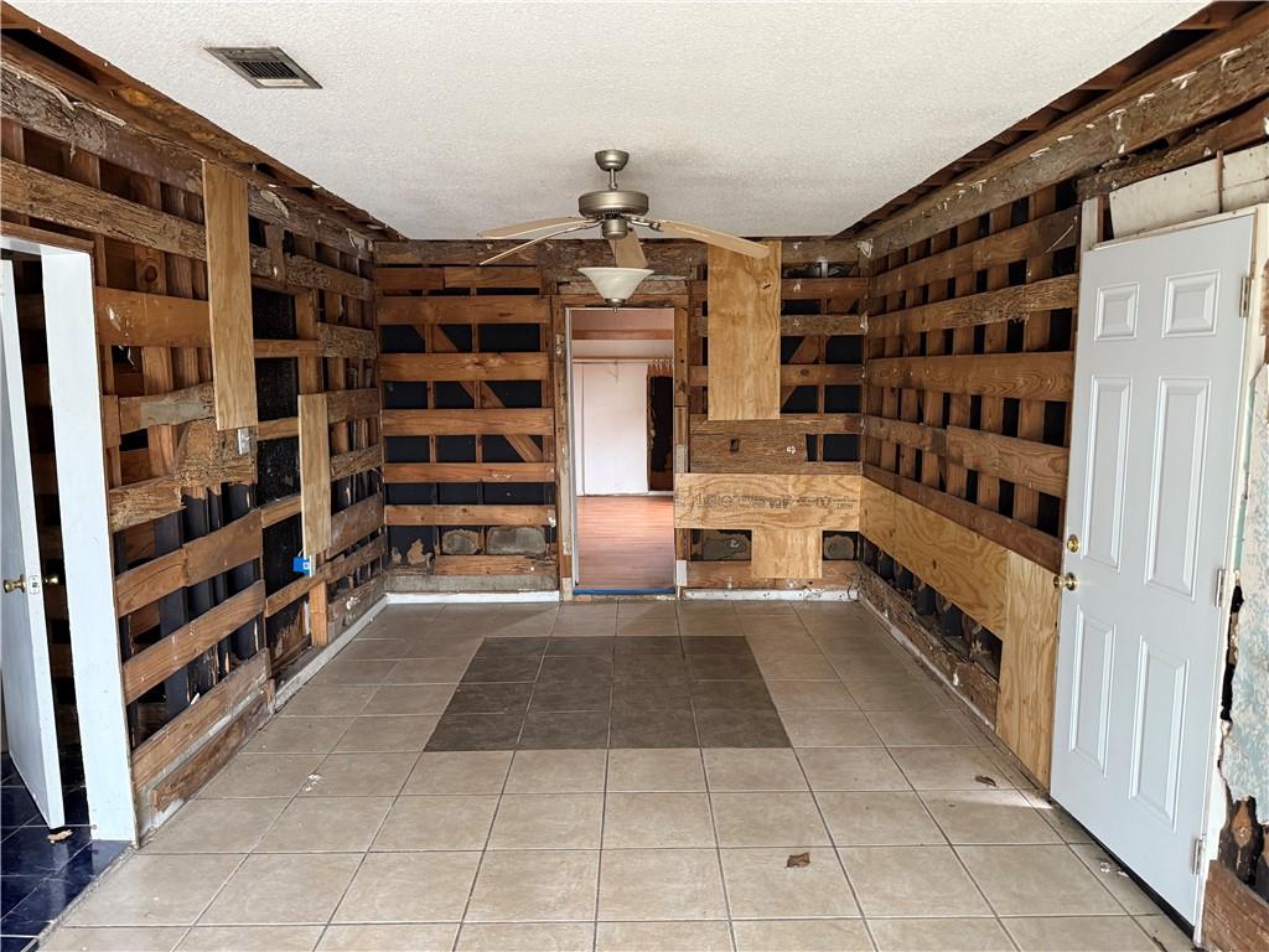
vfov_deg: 56.8
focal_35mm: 24
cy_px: 476
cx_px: 634
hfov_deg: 71.6
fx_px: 880
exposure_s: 1/60
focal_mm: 6.76
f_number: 1.78
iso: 400
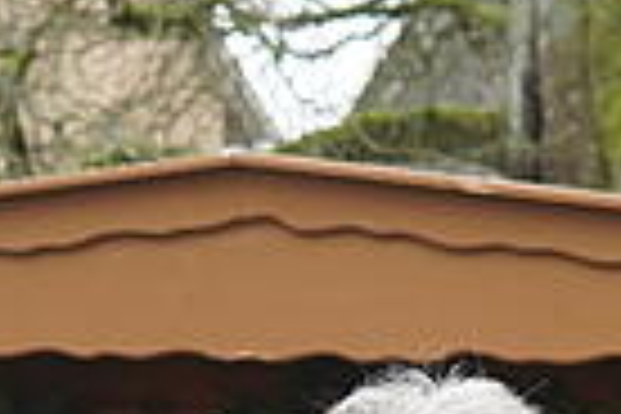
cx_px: 214
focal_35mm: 197
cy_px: 1159
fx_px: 3398
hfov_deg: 10.4
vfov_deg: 6.5
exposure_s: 1/160
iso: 1000
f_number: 4
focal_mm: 29
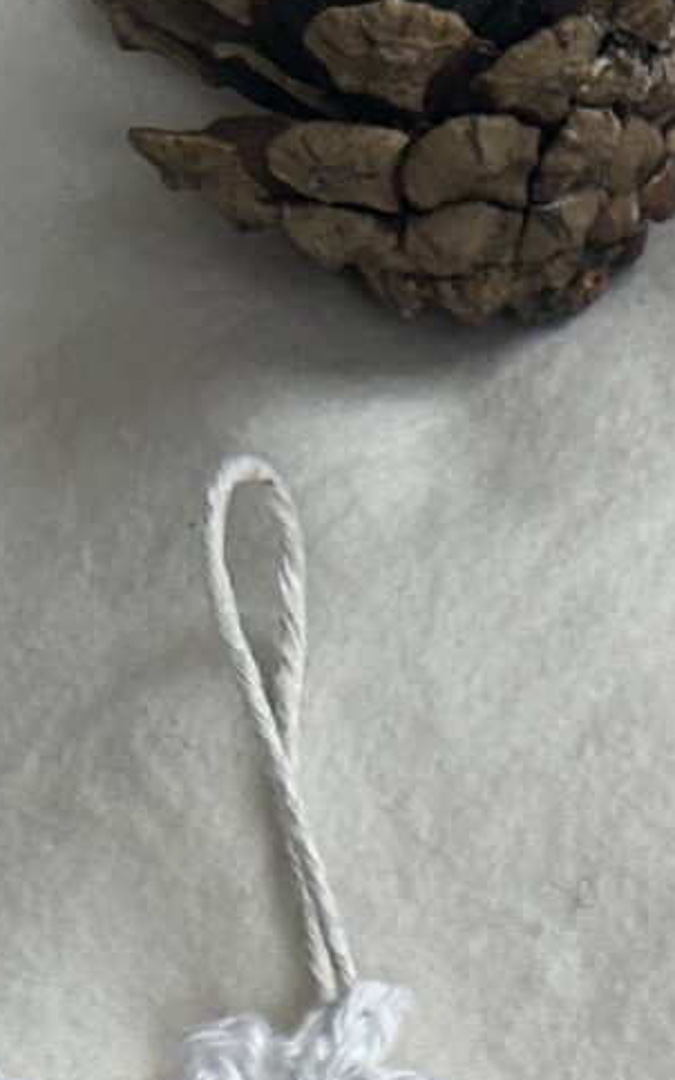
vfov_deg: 12.1
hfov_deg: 8.3
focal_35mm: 146
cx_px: 1578
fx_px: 4296
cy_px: 2419
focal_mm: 5.7
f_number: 1.5
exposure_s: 1/121
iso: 100
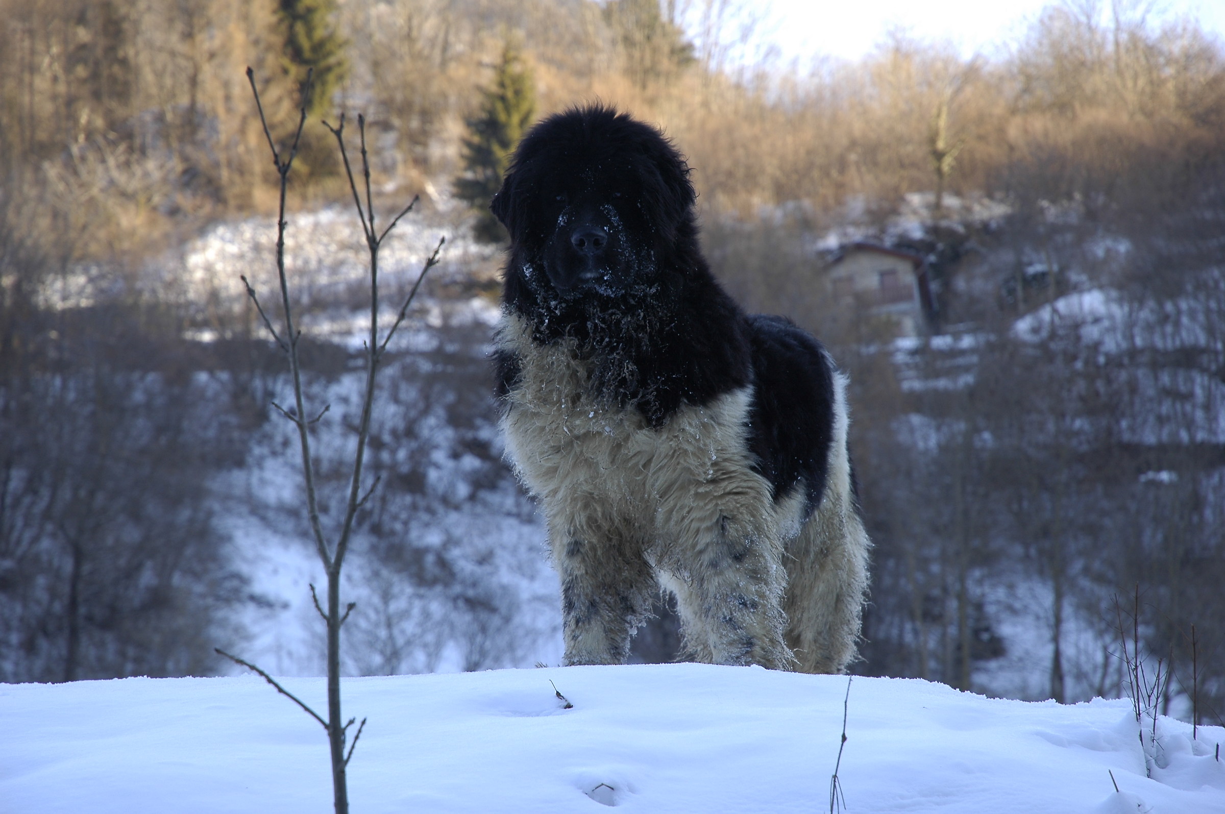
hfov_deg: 19.5
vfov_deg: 13.0
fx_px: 3569
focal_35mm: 105
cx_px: 612
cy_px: 407
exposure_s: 1/125
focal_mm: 70
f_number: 5.6
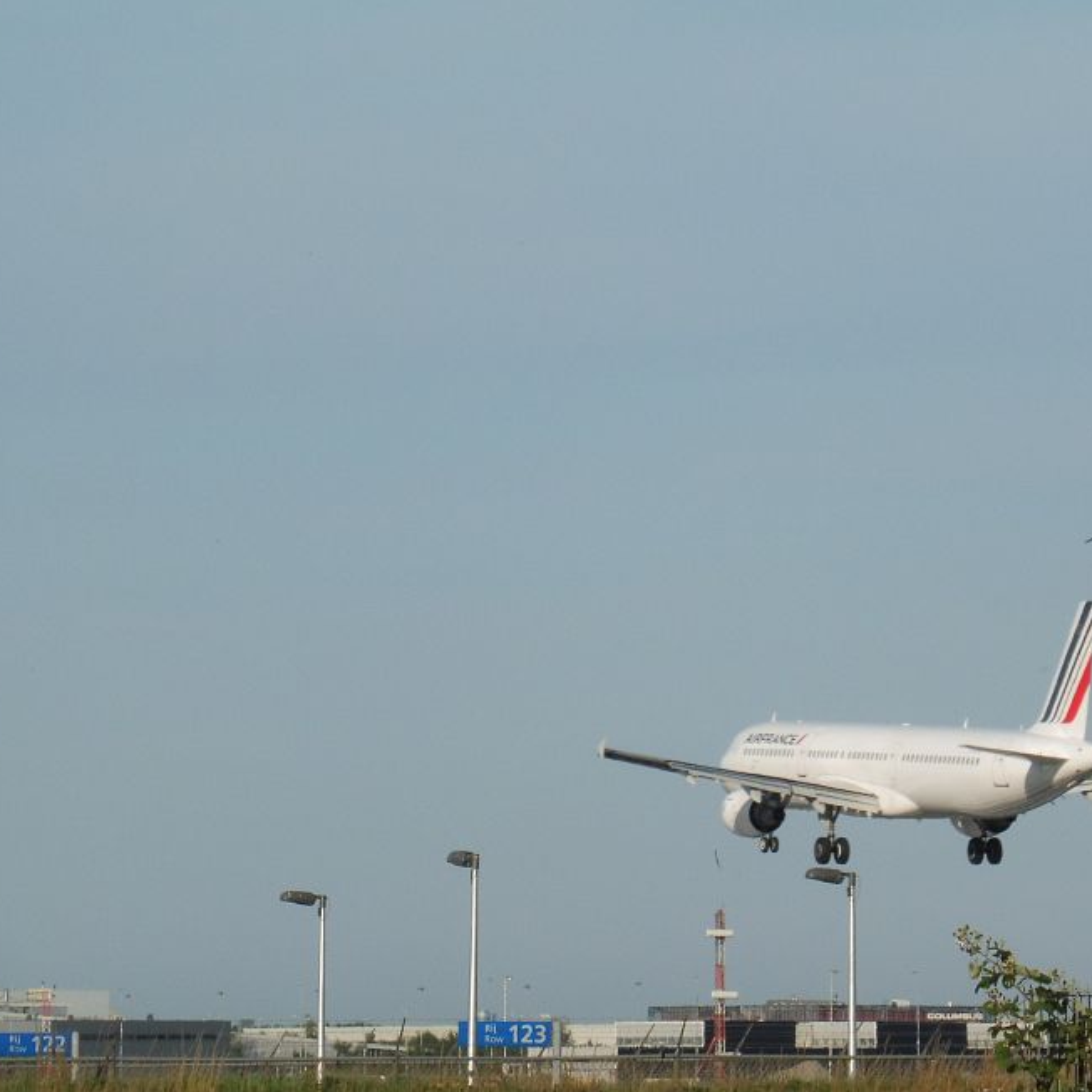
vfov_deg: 4.4
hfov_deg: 4.4
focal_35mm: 401
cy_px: 506
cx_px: 725
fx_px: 14312
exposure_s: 1/500
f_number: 7.1
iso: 100
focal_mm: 51.5
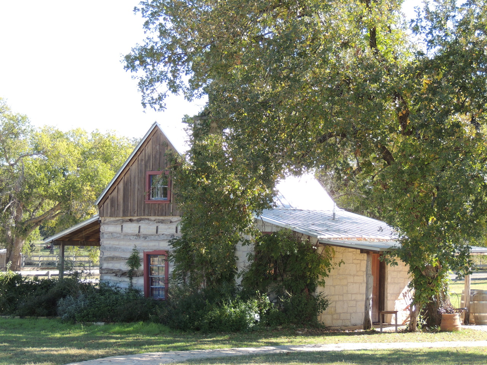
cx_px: 244
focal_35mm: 105
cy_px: 182
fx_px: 1477
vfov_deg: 14.1
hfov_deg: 18.7
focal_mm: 18.7
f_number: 4.2
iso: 100
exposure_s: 1/160
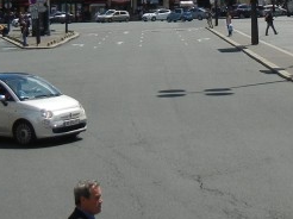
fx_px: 1057
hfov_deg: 15.7
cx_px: 218
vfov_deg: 11.5
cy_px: -70
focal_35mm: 125
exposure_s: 1/630
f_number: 7
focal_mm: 5.4
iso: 160
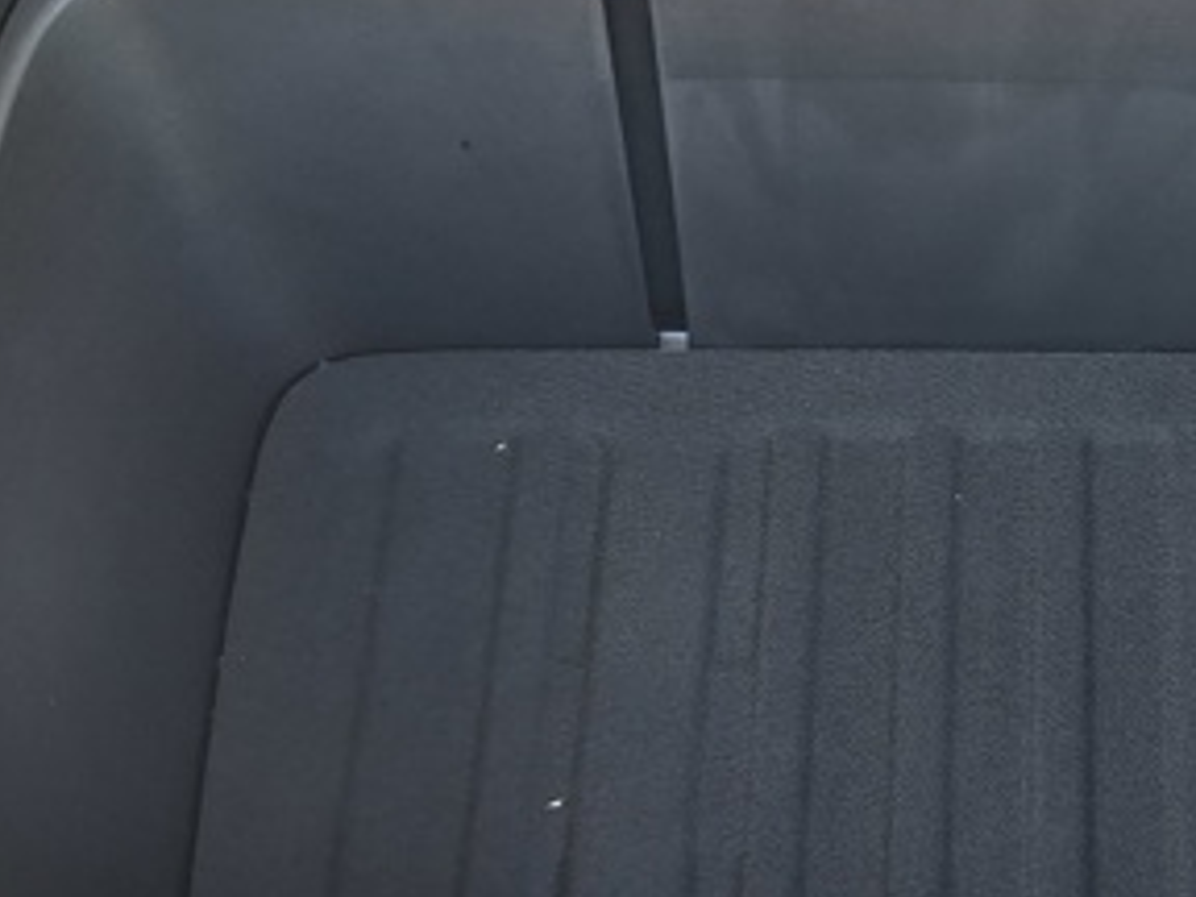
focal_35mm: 64
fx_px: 2211
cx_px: 1046
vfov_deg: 22.9
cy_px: 390
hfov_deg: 29.2
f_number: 1.8
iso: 40
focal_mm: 5.54
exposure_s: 1/184
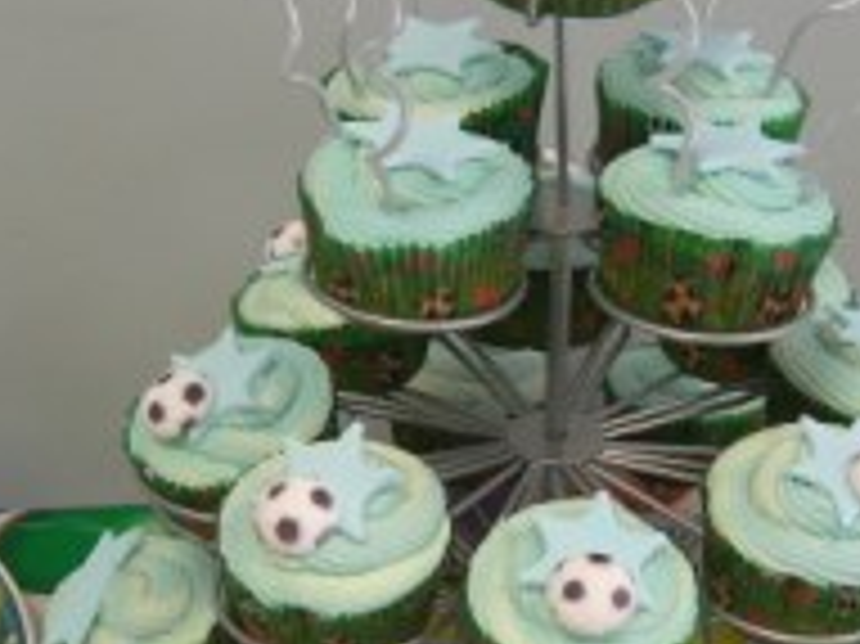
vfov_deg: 16.5
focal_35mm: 89
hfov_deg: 22.0
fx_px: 2210
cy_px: 432
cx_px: 531
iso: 64
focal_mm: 7.8
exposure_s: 1/38.8
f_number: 2.8
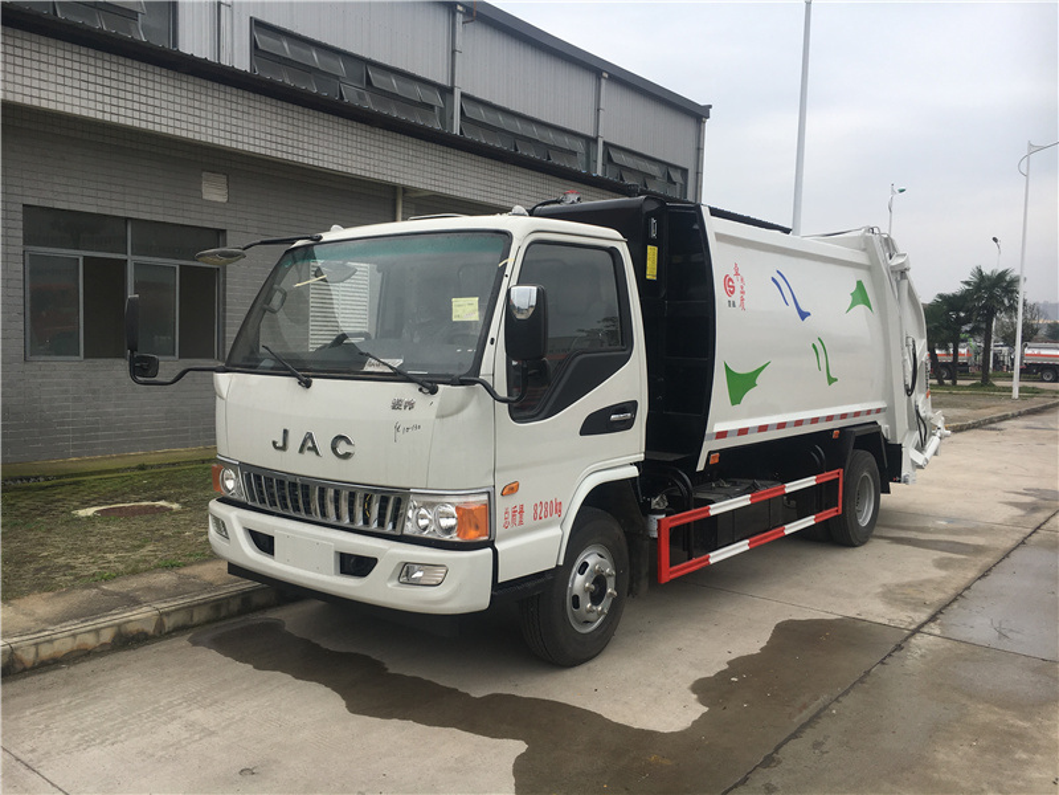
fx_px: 887
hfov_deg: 61.7
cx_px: 530
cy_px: 398
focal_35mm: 29
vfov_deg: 48.2
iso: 25
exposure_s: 1/884
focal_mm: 4.15
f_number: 2.2
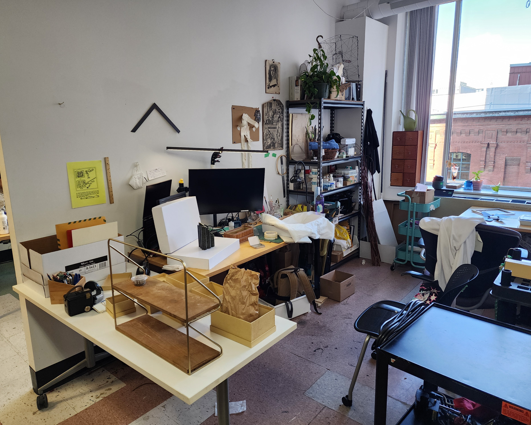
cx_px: 266
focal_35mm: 24
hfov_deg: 70.3
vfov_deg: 58.8
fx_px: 377
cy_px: 213
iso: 160
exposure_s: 1/120
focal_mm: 6.4
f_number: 1.8
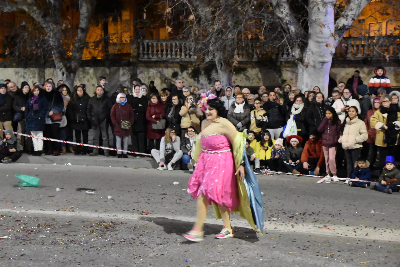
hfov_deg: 33.4
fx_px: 667
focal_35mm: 60
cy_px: 134
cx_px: 200
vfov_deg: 22.6
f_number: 4.5
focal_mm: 40
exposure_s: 1/60
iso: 12800
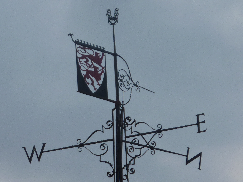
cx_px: 122
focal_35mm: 352
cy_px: 91
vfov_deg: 4.2
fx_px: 2471
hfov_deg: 5.6
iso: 80
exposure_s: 1/100
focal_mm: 32.1
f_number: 4.5
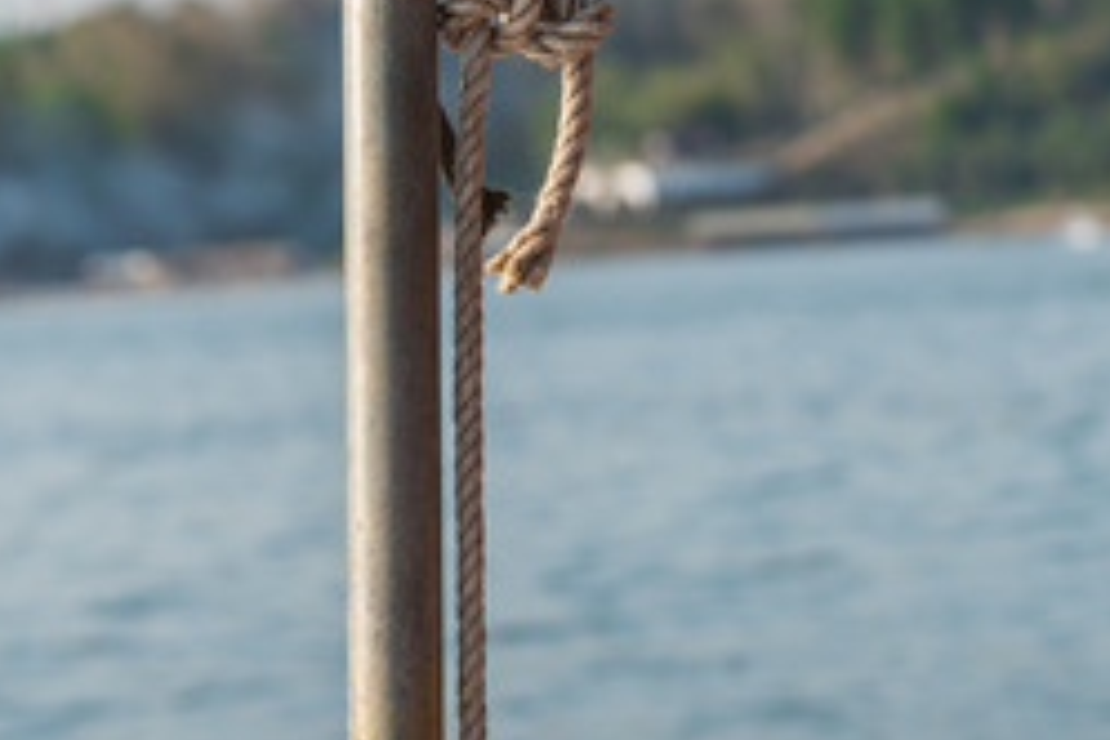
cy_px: 847
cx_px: 1716
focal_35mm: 172
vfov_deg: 7.9
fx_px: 5303
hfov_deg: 11.4
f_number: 5.6
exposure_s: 1/320
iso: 100
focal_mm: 55
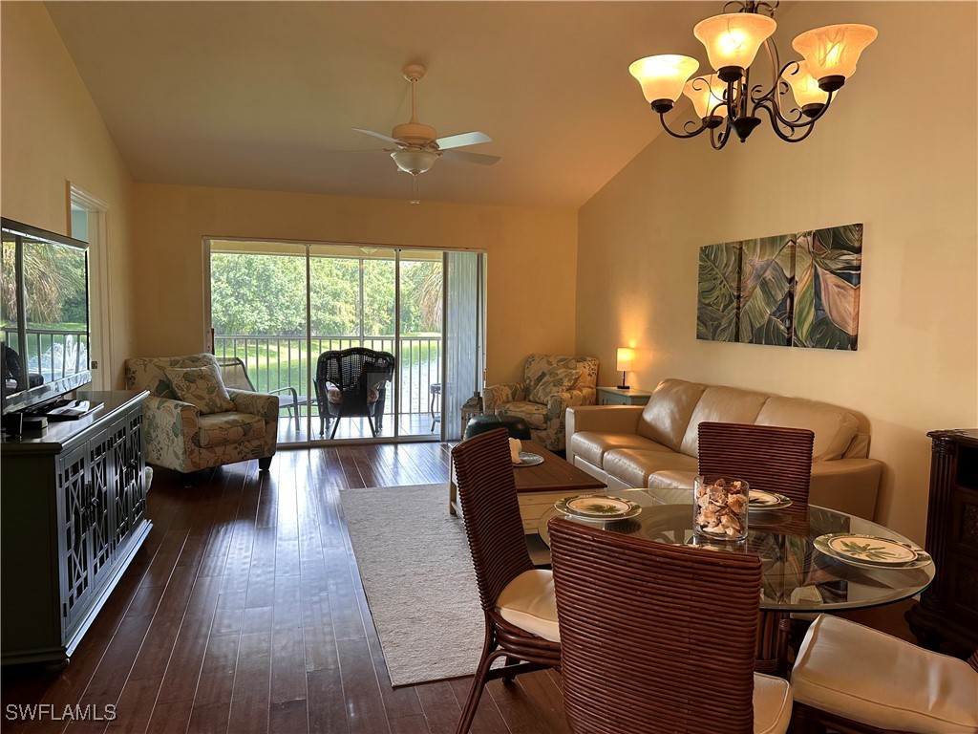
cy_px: 367
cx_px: 489
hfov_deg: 71.6
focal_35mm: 24
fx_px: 678
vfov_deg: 56.8
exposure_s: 1/120
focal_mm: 6.86
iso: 125
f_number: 1.78
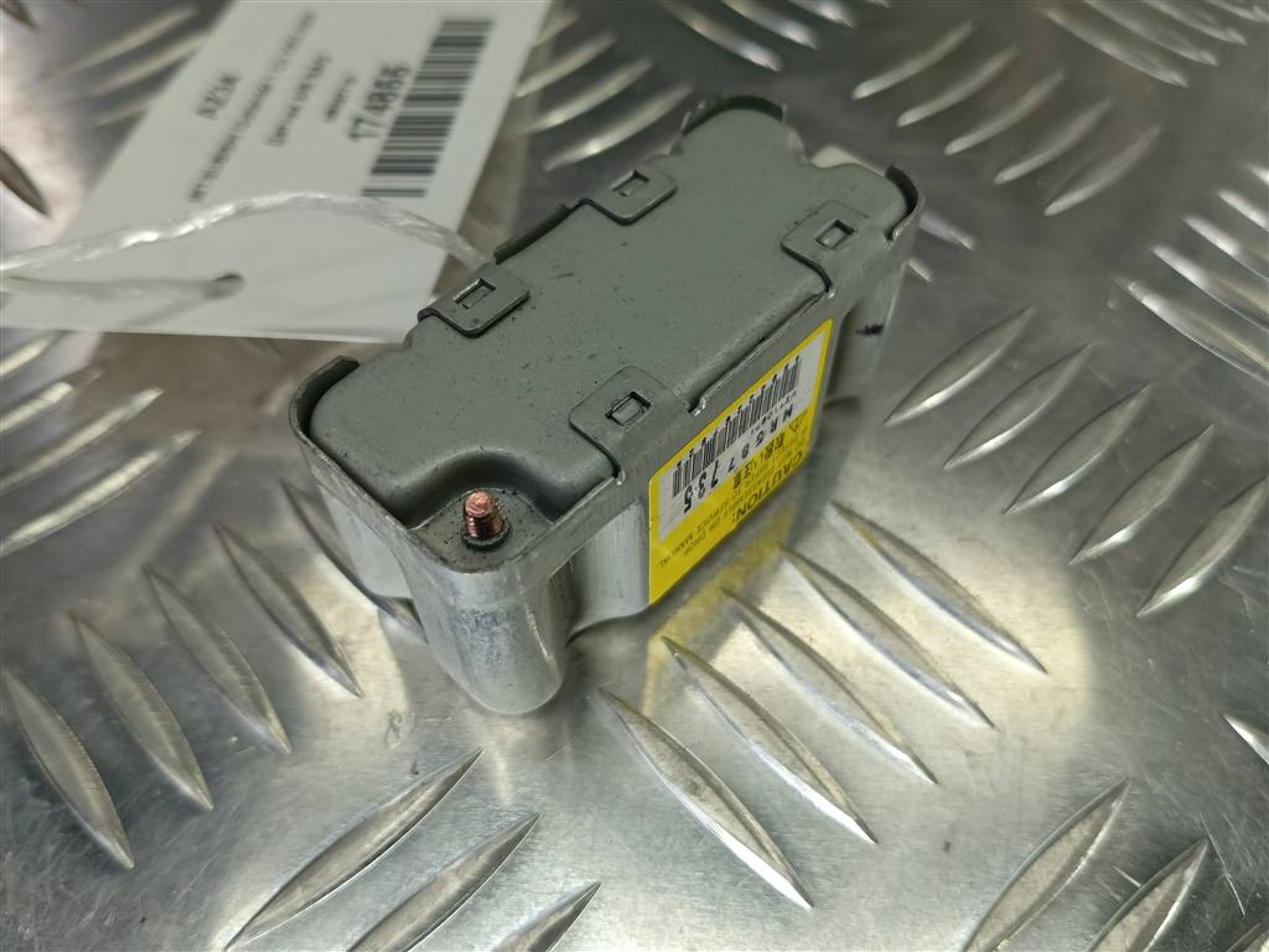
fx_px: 990
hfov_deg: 65.3
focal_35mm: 27
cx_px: 634
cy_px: 476
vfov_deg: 51.4
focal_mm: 4.11
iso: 107
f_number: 1.6
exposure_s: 1/100
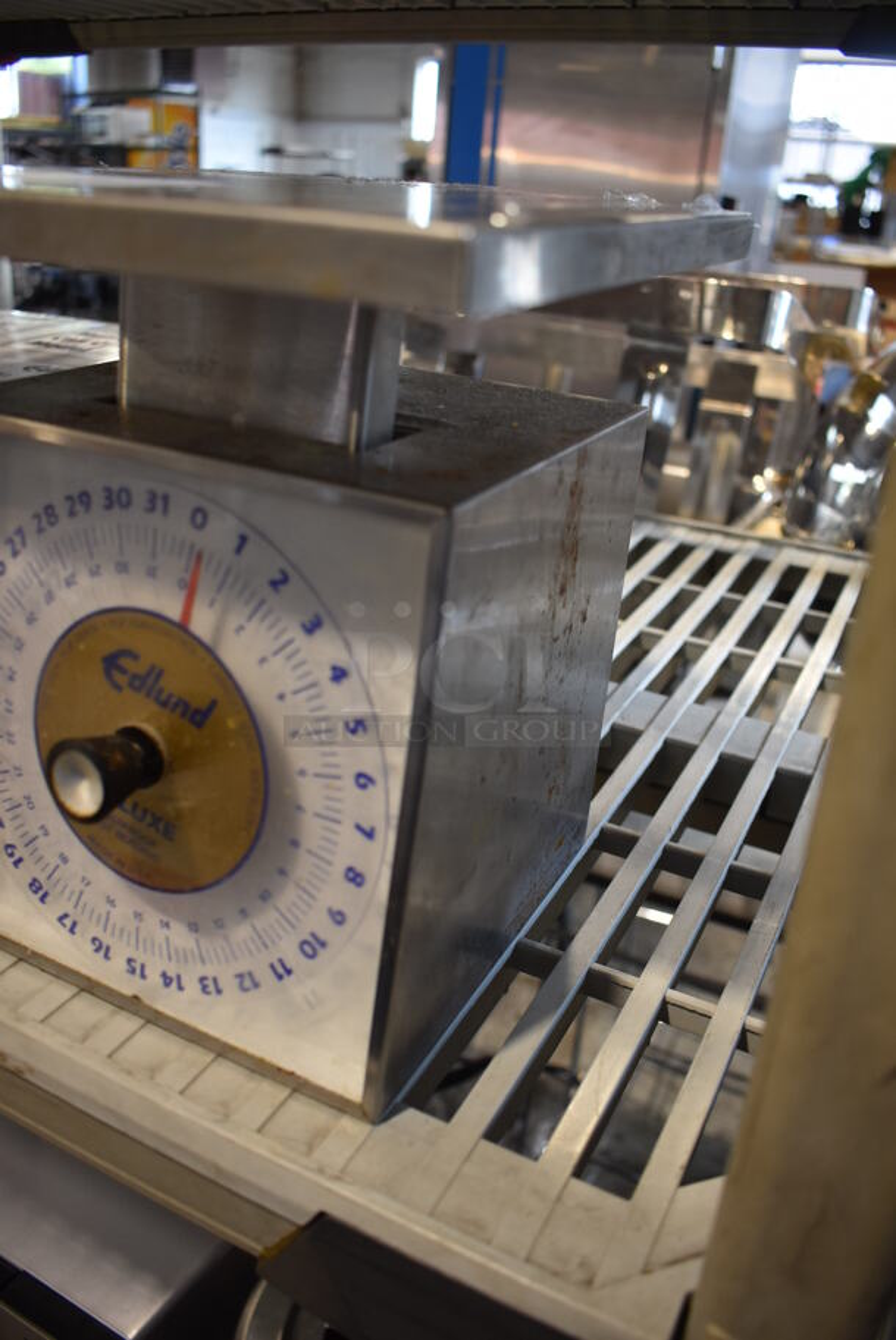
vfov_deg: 61.9
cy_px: 670
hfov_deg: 43.7
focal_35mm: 30
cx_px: 448
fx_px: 1118
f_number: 4.5
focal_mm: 20
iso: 400
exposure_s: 1/40
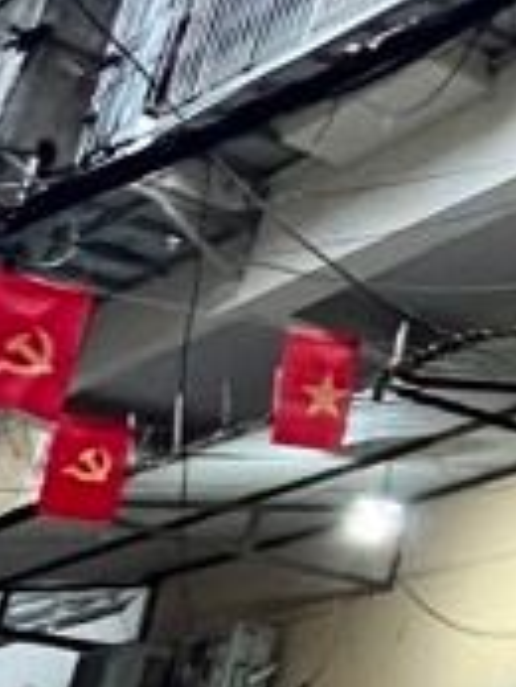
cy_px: 314
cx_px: 1350
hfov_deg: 12.8
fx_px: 1529
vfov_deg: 25.3
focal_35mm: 77
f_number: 1.8
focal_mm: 1.57
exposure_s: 1/60
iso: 800
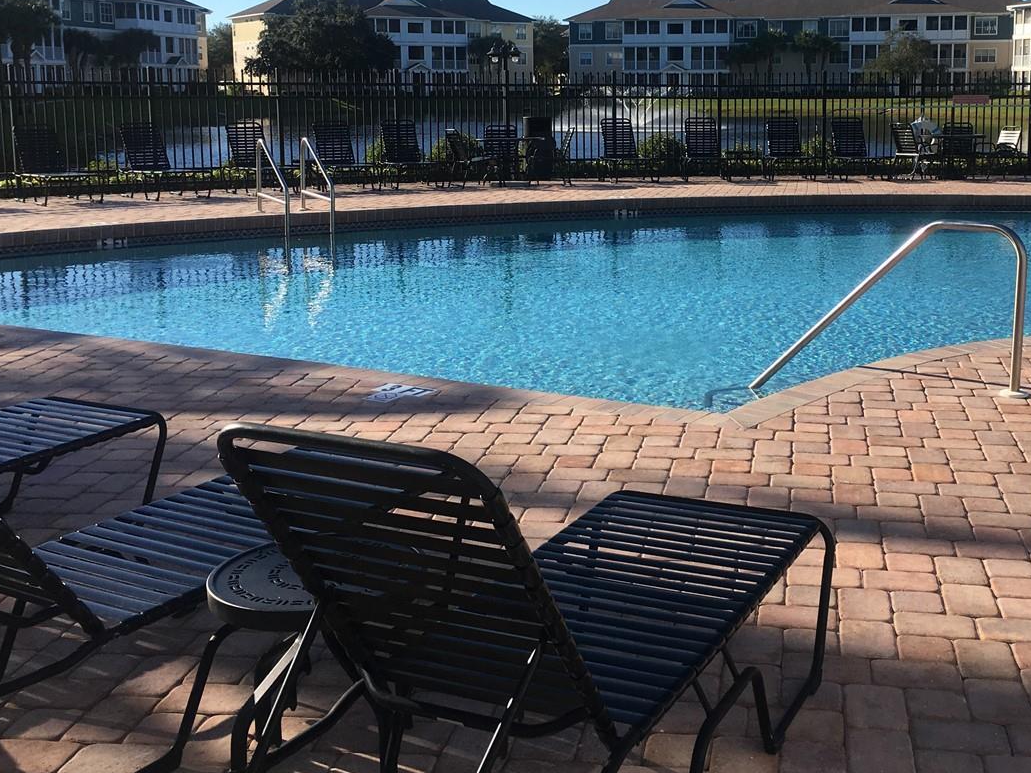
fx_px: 1340
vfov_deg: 31.9
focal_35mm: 45
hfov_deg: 41.6
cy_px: 253
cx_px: 672
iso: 25
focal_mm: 4.15
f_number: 2.2
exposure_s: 1/1672
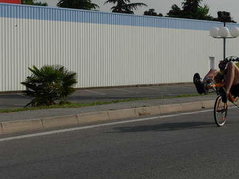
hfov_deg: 15.0
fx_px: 904
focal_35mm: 131
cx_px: 98
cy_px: 90
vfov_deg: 11.3
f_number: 6.3
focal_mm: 13.5
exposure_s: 1/703
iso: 79
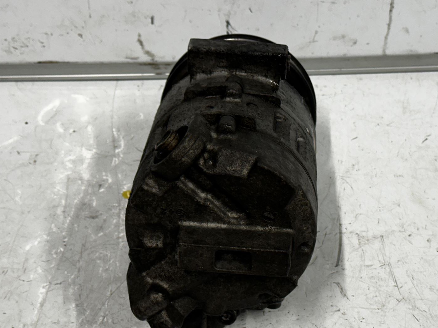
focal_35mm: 70
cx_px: 256
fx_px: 886
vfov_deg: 21.0
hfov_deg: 27.7
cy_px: 200
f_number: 1.78
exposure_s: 1/50
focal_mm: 6.86
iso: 100
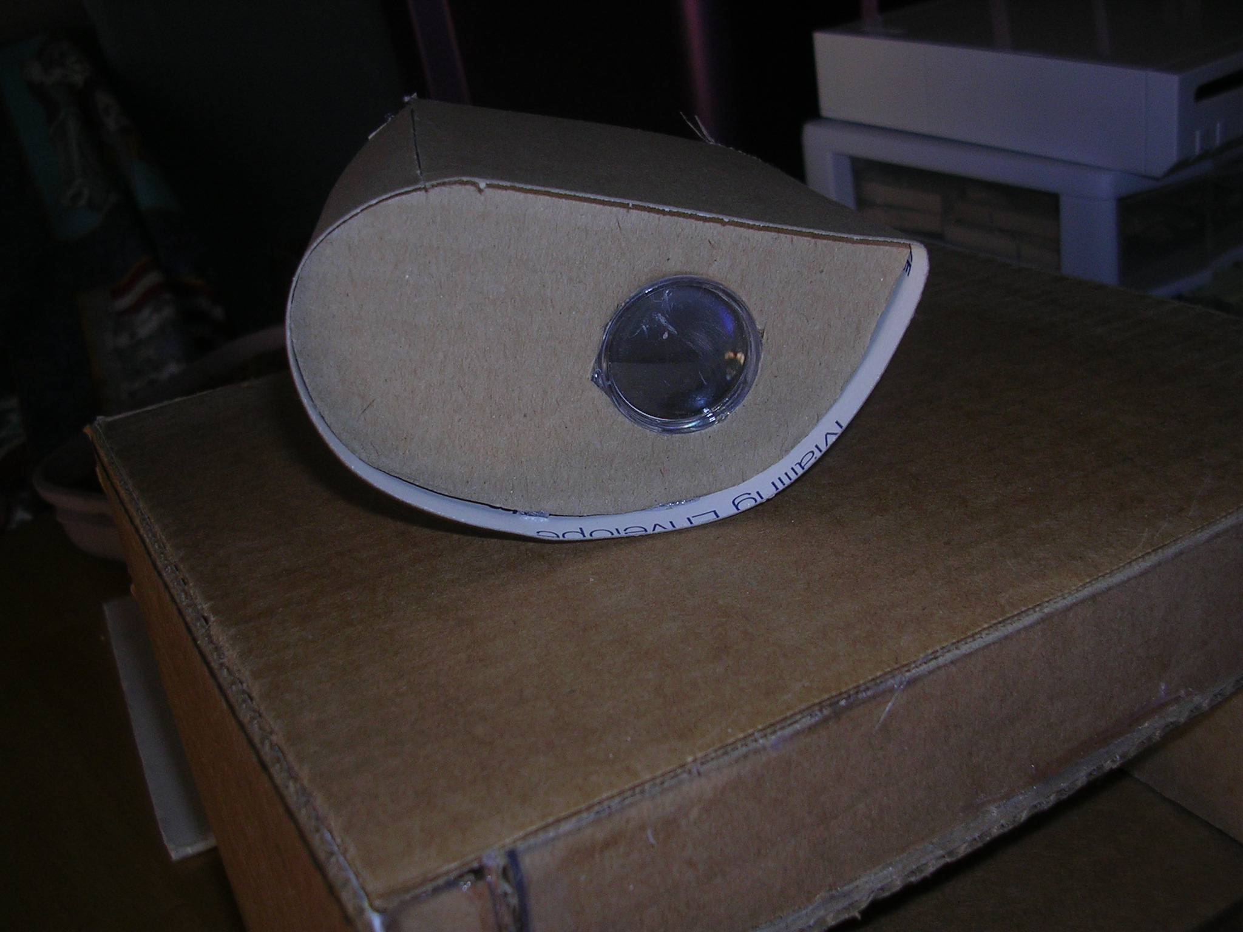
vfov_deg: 37.7
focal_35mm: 38
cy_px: 466
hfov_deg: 49.0
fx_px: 1365
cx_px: 622
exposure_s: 1/60.1
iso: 50
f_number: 2.8
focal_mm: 5.8
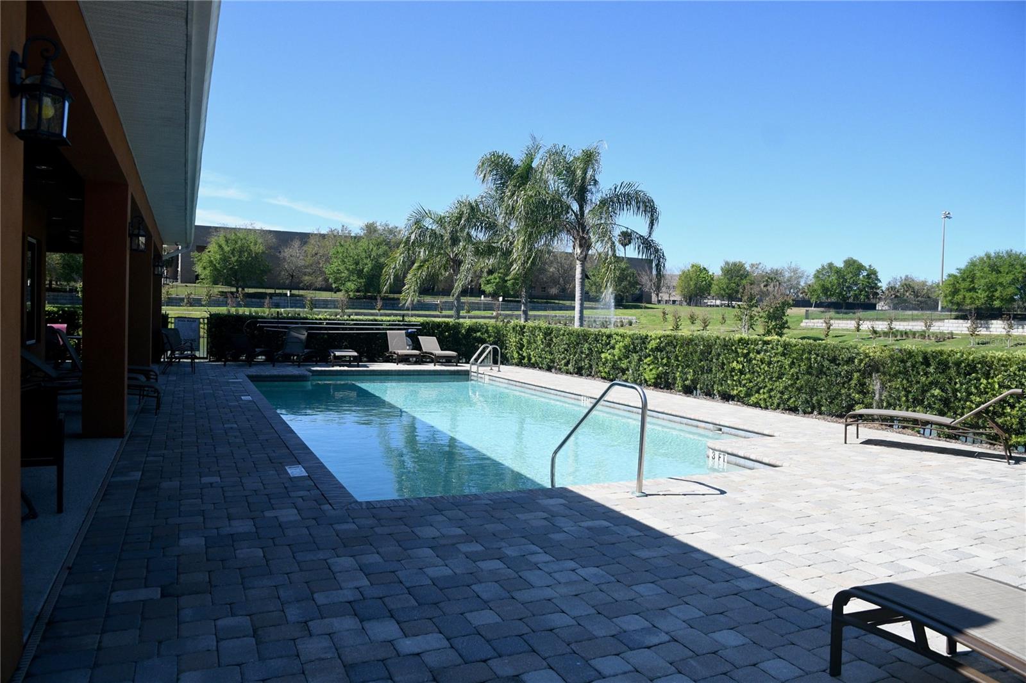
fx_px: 684
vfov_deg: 53.1
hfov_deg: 73.8
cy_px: 342
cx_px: 513
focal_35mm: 24
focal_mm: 16
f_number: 5
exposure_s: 1/5000
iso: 1000
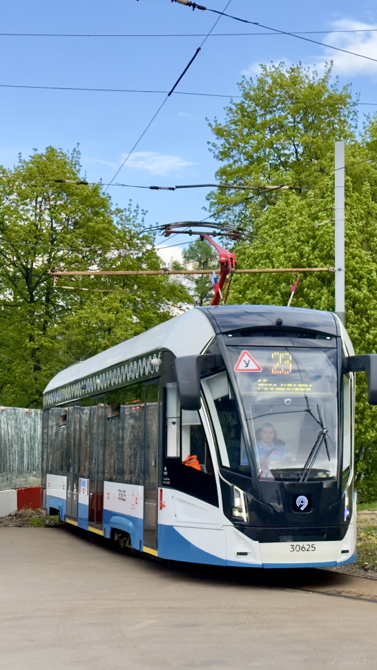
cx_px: 260
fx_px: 1244
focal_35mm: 70
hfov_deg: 17.2
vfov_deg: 30.2
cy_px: 335
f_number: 1.78
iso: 64
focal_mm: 6.86
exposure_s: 1/1073
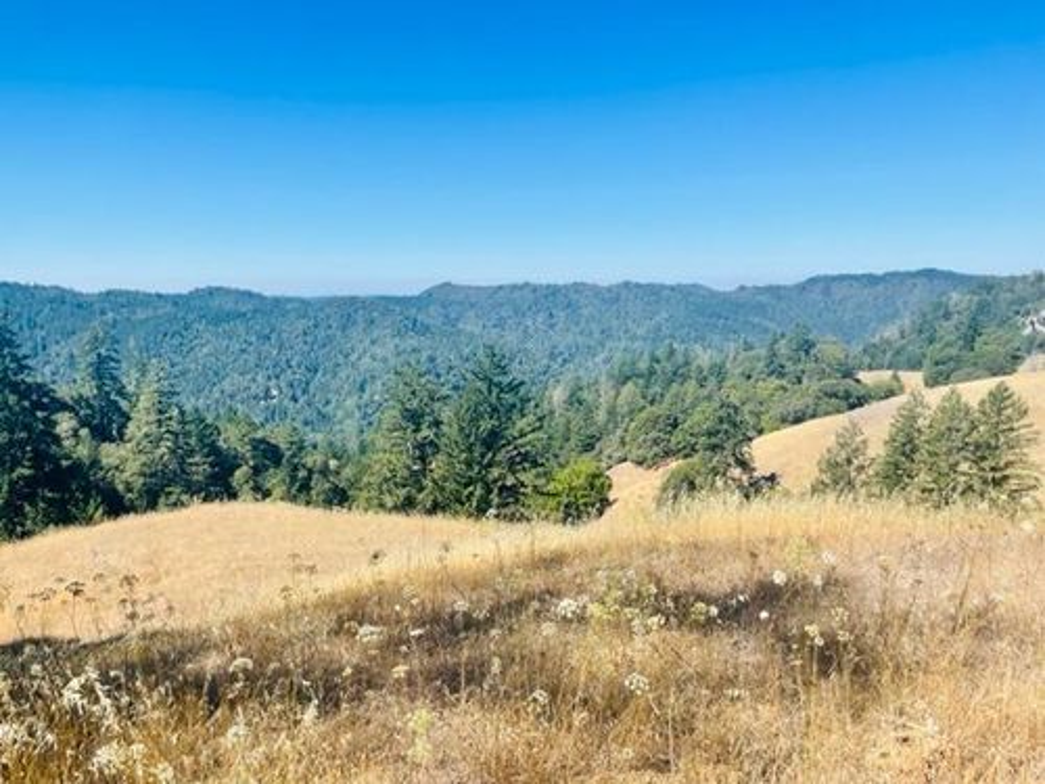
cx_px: 522
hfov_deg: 67.3
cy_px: 392
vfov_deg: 53.1
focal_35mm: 26
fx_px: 785
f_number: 1.6
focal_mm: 4.2
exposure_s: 1/3205
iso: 32
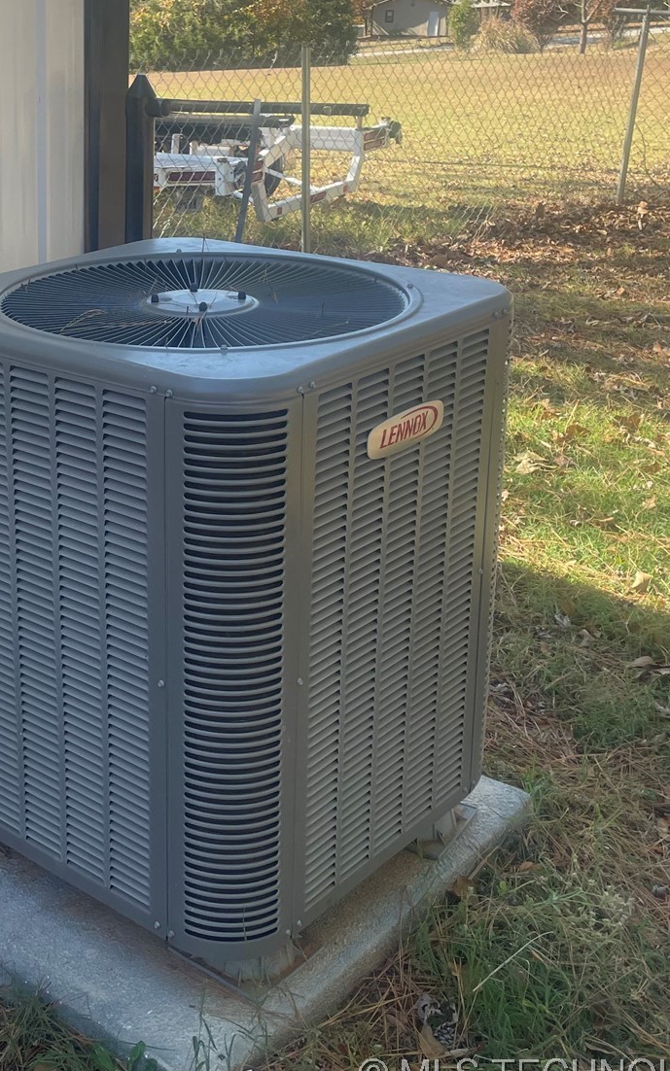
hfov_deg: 25.7
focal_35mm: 48
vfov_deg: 41.6
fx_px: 1402
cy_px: 416
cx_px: 22
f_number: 1.6
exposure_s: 1/678
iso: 32
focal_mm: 4.2
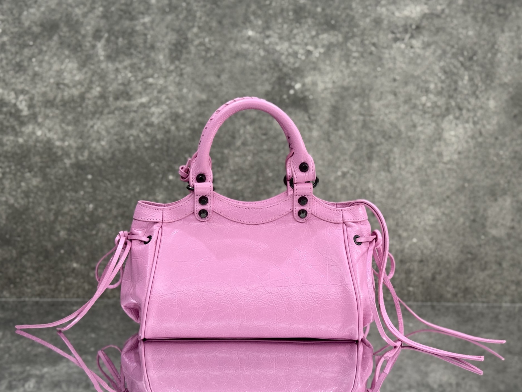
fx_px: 724
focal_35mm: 48
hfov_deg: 39.7
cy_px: 196
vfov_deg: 30.3
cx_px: 261
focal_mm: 6.76
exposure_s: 1/50
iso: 125
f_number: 1.78
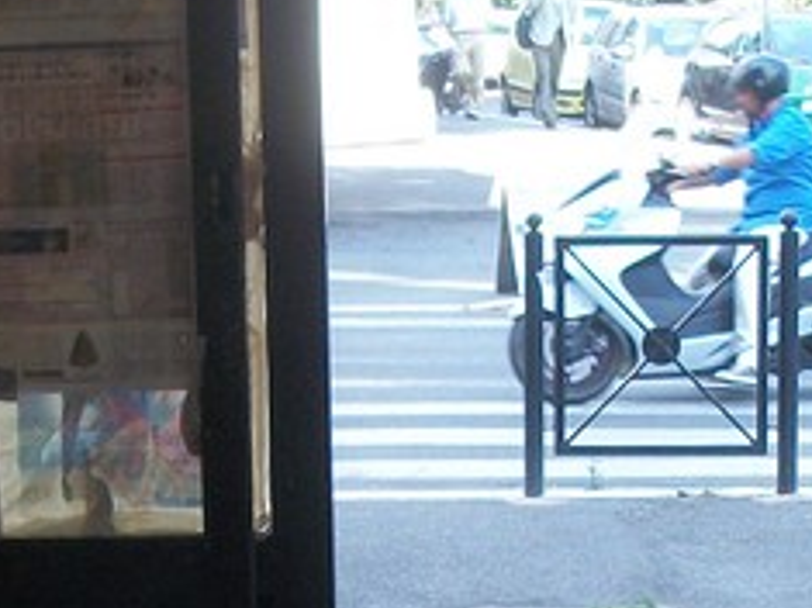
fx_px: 3681
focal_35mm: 157
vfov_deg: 9.3
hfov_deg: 12.6
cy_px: 719
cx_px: 418
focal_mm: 5.7
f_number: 2.9
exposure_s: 1/125
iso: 80
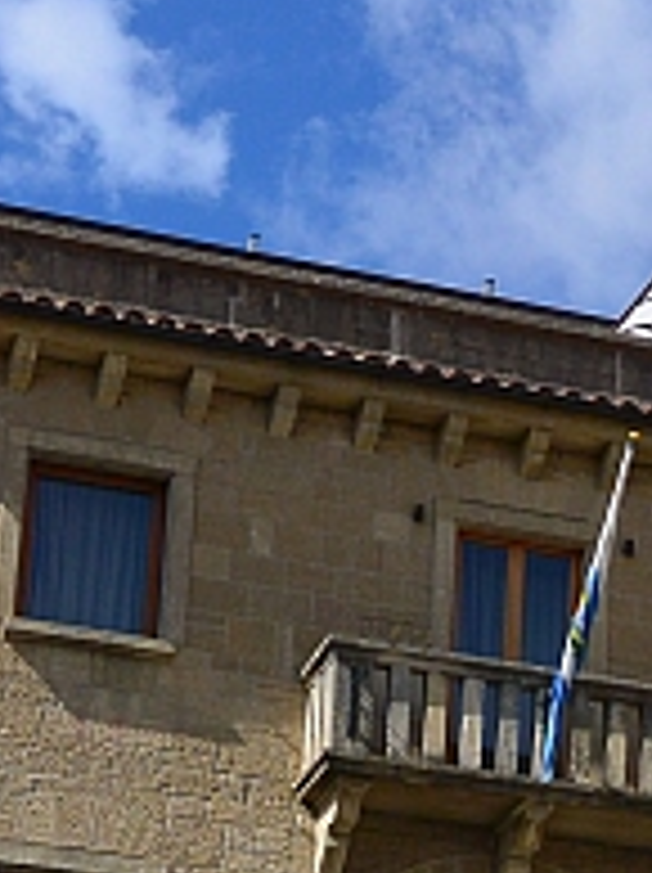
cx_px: 958
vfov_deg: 13.5
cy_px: 1028
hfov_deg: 10.0
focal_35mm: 143
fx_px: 3599
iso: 160
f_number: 5
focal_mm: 13.6
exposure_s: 1/1250
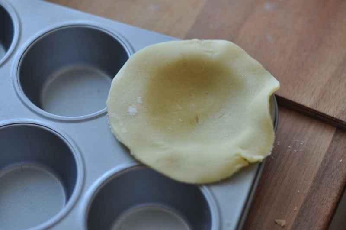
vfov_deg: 18.1
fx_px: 720
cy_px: 115
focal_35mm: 75
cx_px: 173
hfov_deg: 27.0
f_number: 2.2
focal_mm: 50
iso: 320
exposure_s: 1/125
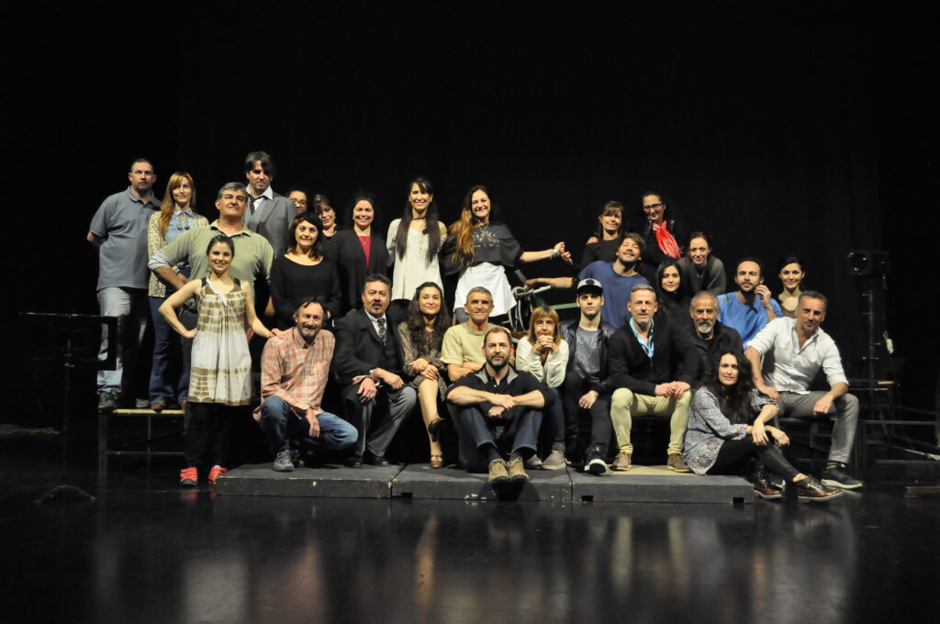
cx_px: 470
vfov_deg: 34.1
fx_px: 1017
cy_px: 312
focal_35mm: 39
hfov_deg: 49.6
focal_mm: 26
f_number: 5.6
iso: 3200
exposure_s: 1/200
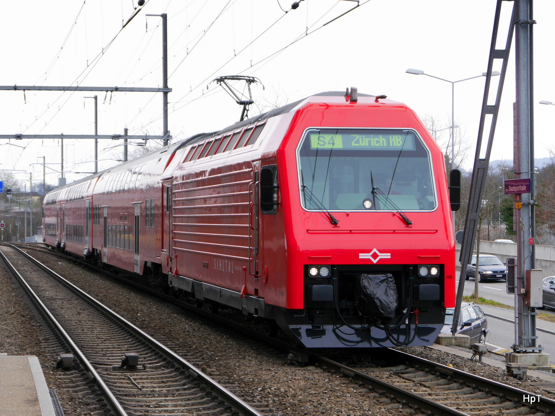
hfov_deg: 23.3
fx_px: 1347
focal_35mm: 84
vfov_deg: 17.6
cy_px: 208
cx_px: 278
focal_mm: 42
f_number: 6.3
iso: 160
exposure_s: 1/160
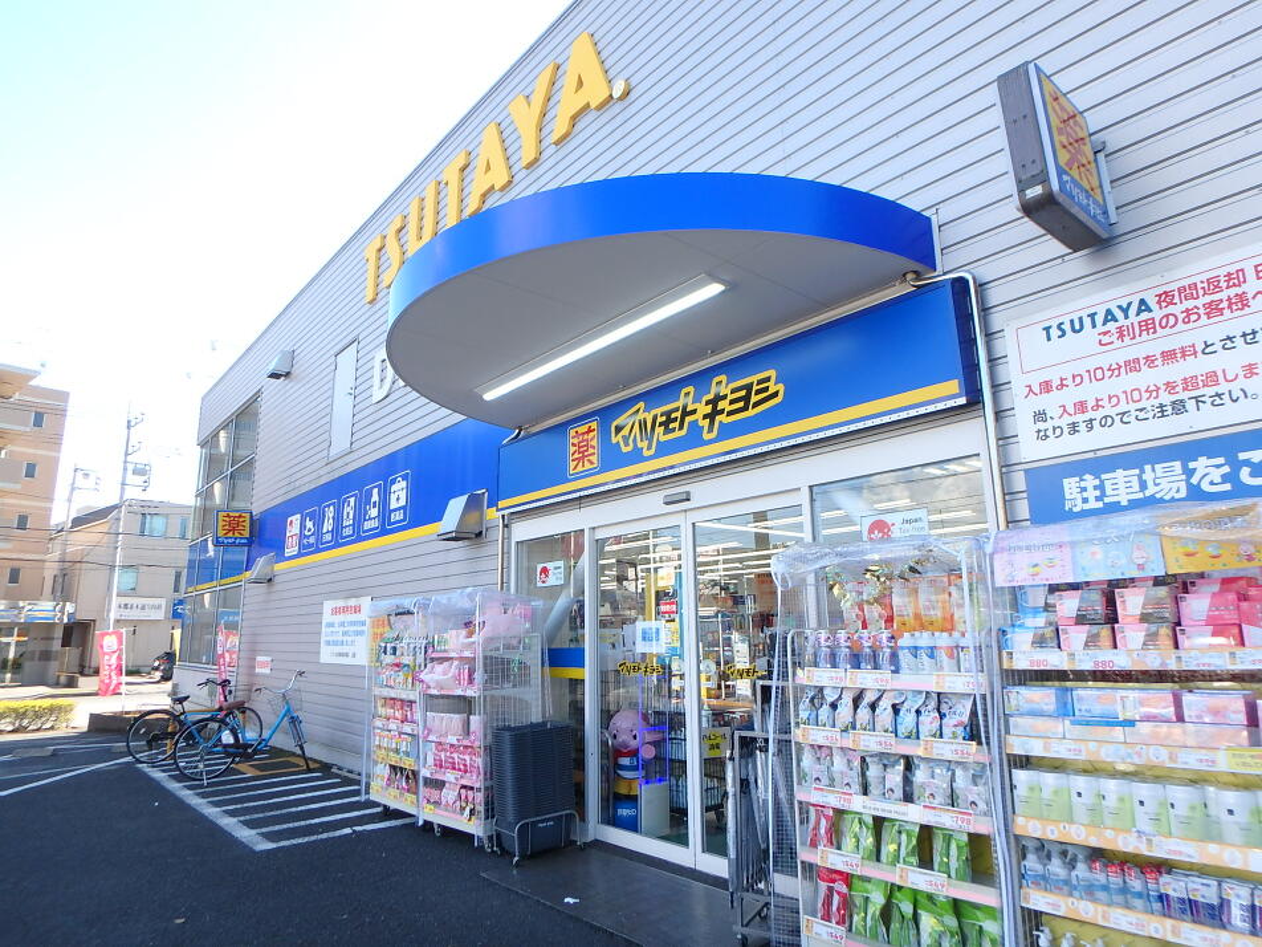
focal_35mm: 21
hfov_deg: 79.0
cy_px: 474
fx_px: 766
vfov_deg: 63.4
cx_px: 631
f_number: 3.5
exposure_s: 1/200
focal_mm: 3.7
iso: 125
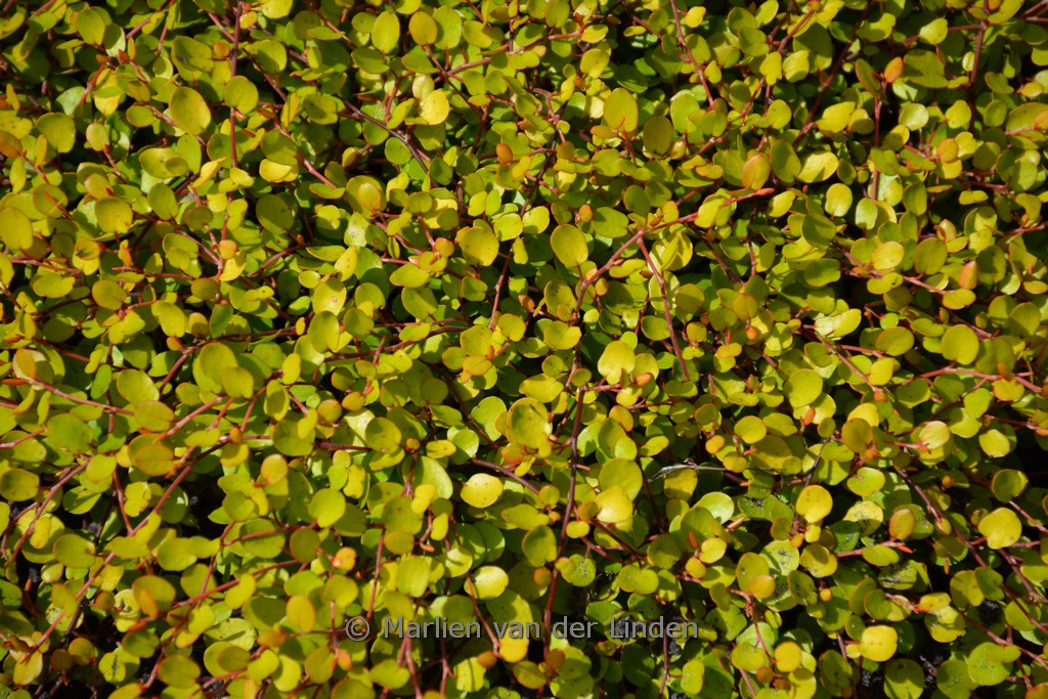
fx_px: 6114
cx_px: 524
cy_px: 350
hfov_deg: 9.8
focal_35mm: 210
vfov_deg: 6.5
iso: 200
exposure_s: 1/800
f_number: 7.1
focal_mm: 140
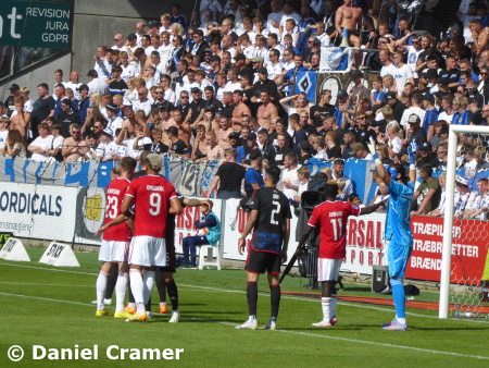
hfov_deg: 6.6
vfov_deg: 5.0
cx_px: 244
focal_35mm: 300
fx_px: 4240
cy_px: 184
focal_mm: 53.8
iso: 80
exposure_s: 1/400
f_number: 5.8
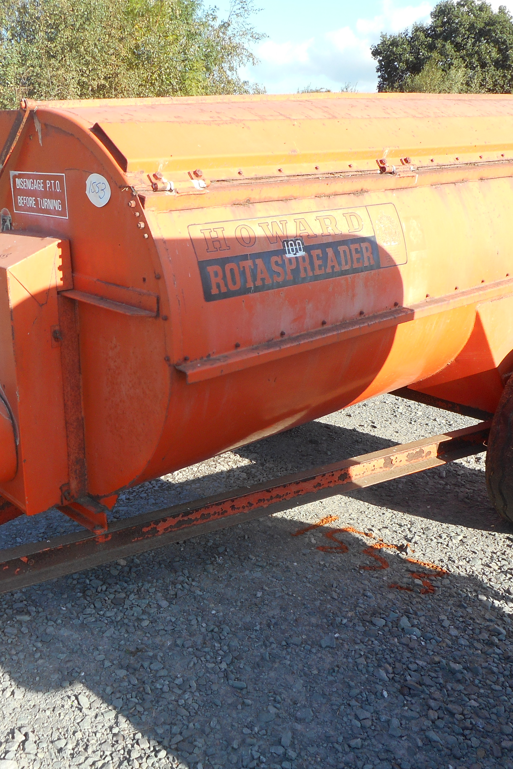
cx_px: 186
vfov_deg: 54.4
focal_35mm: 35
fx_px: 748
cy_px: 387
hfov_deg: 37.6
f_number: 3.7
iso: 80
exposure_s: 1/250
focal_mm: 4.5
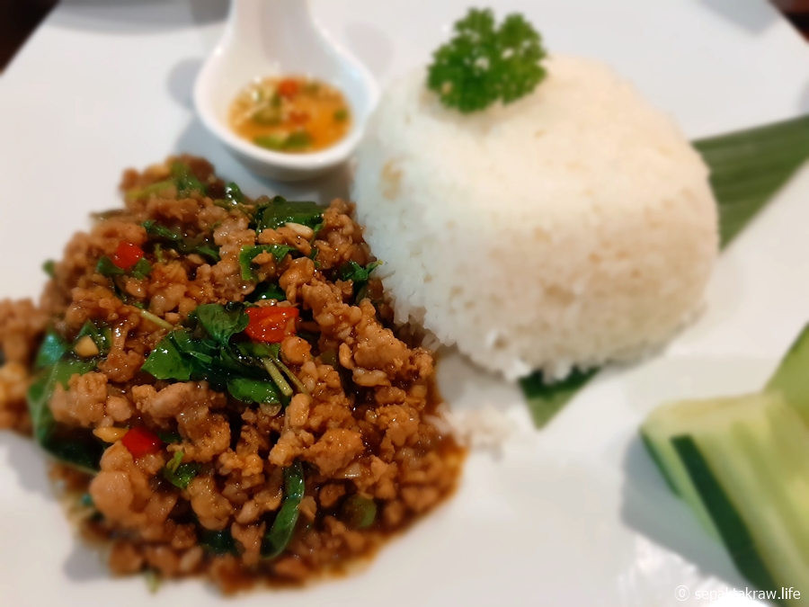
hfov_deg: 65.3
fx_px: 631
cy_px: 304
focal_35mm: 27
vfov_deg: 51.4
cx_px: 404
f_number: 1.7
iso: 160
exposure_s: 1/30
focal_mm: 3.93
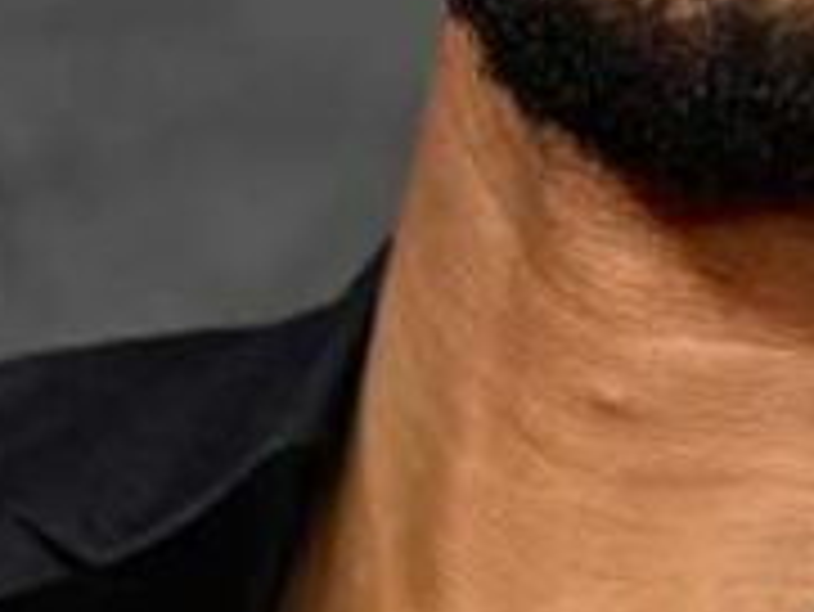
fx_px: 40967
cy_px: -50
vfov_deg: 0.9
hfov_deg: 1.1
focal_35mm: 1741
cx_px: 832
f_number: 5.6
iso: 1600
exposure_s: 1/320
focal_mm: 320
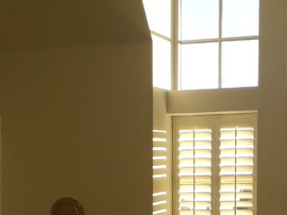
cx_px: 201
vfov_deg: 15.8
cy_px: 234
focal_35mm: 91
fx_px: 754
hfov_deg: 21.4
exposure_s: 1/349
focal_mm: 3.6
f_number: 1.9
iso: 40
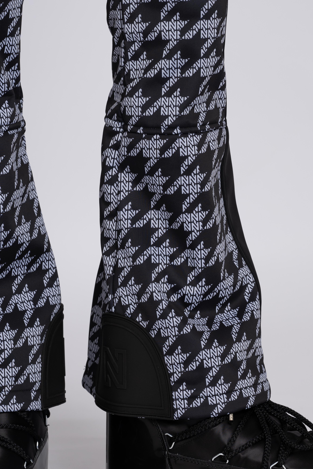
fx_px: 2700
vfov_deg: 9.9
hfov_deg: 6.6
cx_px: 111
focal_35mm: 207
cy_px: 281
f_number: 7.1
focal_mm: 120
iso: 125
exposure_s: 1/200
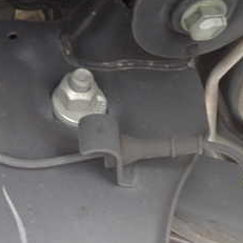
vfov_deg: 24.6
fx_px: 548
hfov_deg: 23.7
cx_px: -11
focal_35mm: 69
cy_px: 190
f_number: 2.3
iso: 250
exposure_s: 1/30
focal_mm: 5.4
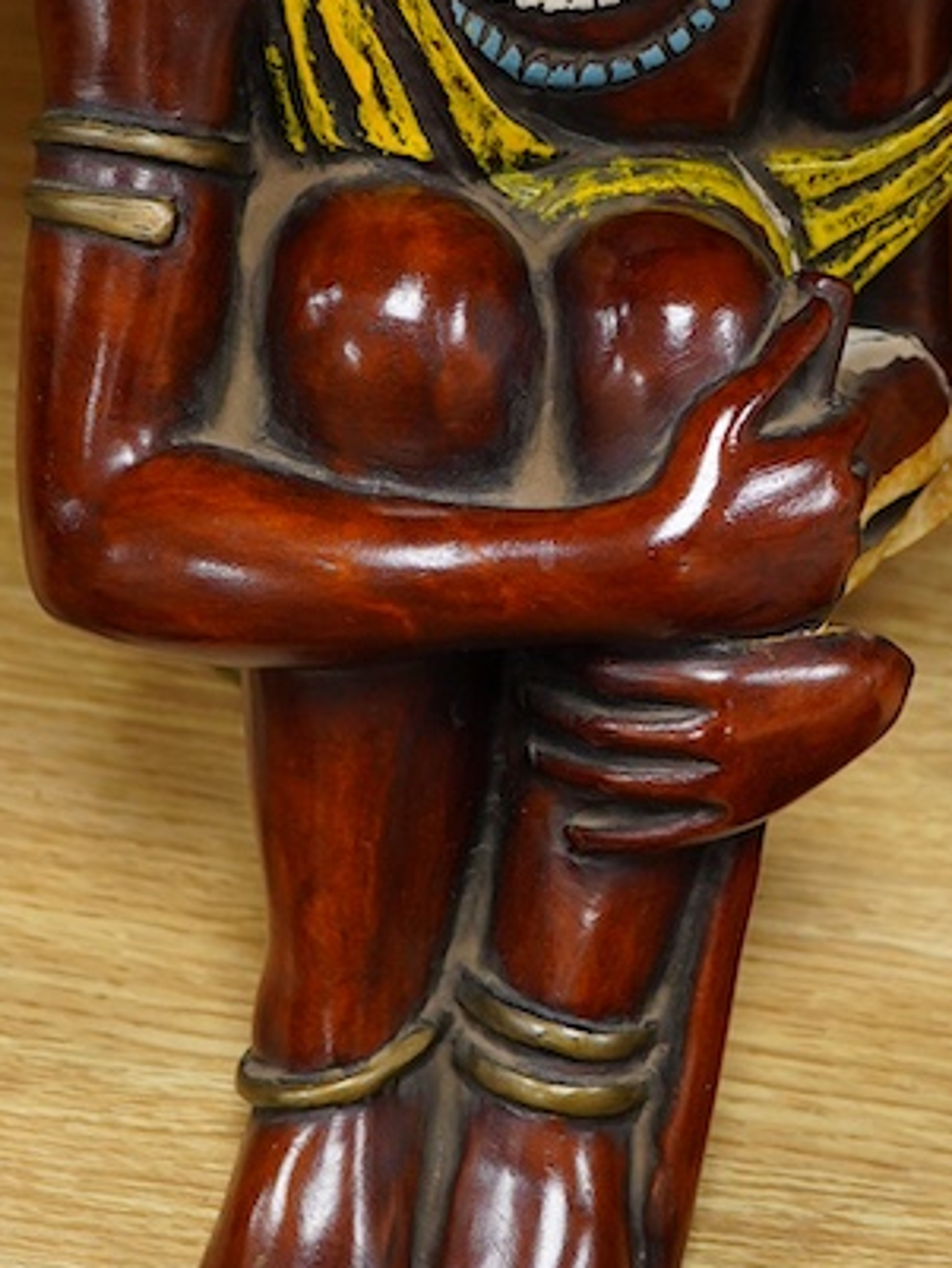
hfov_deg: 15.2
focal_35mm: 97
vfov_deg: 20.2
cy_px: 440
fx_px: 3555
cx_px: 582
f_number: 5.6
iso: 1250
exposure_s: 1/125
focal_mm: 30
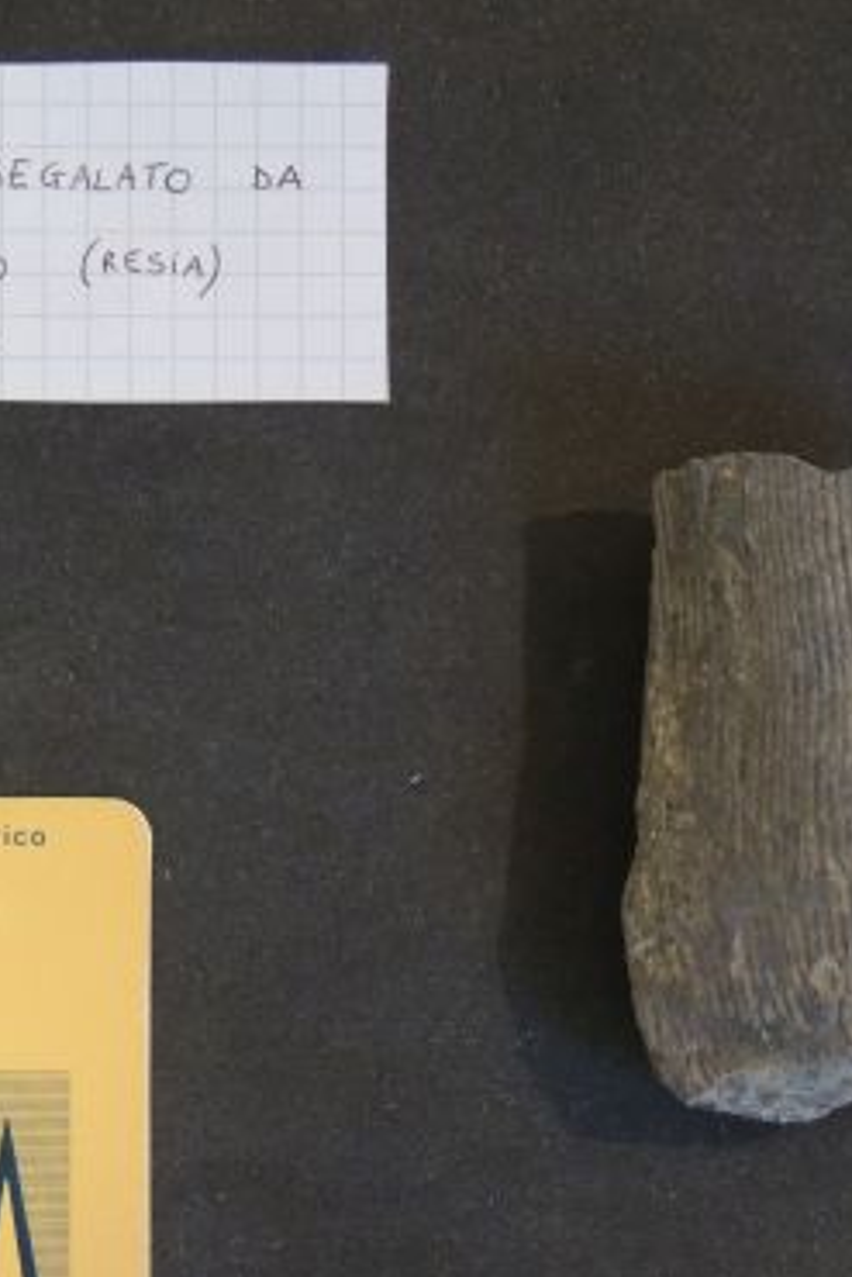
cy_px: 797
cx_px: 373
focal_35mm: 162
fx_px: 5745
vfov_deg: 12.7
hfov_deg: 8.5
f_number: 4.1
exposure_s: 1/25
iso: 720
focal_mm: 16
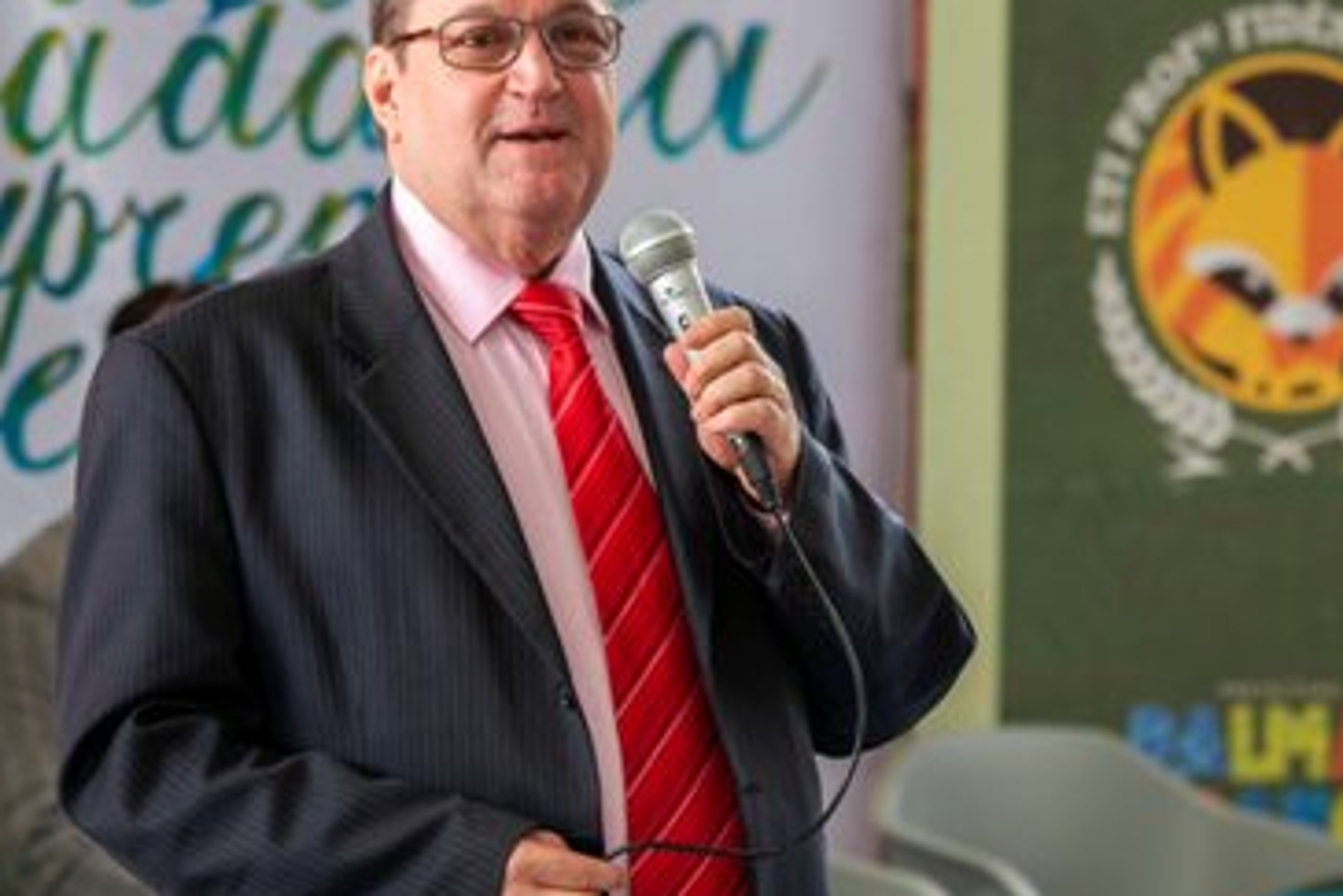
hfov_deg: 7.8
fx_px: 9852
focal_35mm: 264
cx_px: 727
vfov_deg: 5.2
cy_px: 607
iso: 500
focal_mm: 150
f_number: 5
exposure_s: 1/80
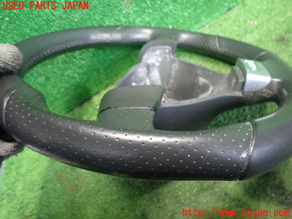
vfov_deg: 54.9
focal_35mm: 25
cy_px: 110
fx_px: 211
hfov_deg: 69.4
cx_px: 146
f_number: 2
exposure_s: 1/30
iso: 800
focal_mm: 4.5
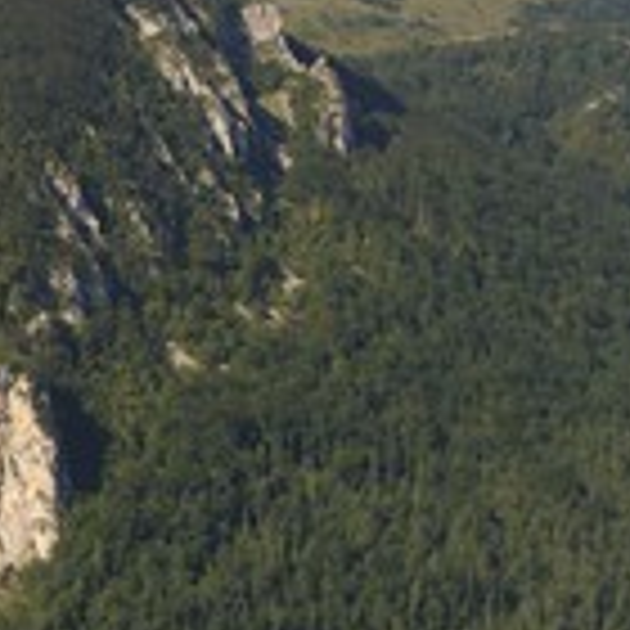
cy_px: 130
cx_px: -162
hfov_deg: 9.7
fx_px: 3665
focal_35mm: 178
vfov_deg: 9.8
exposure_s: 1/1000
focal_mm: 70
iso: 400
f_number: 7.1
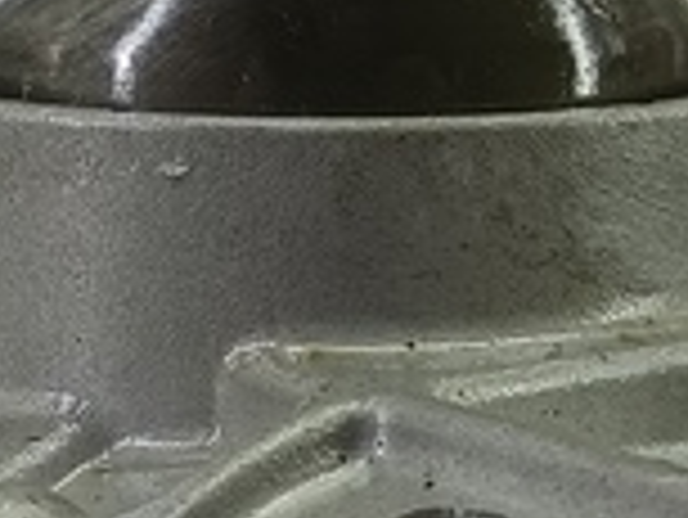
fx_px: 3063
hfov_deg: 12.7
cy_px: 806
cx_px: 85
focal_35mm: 154
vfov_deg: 9.4
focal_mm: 4.11
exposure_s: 1/50
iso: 116
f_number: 1.6
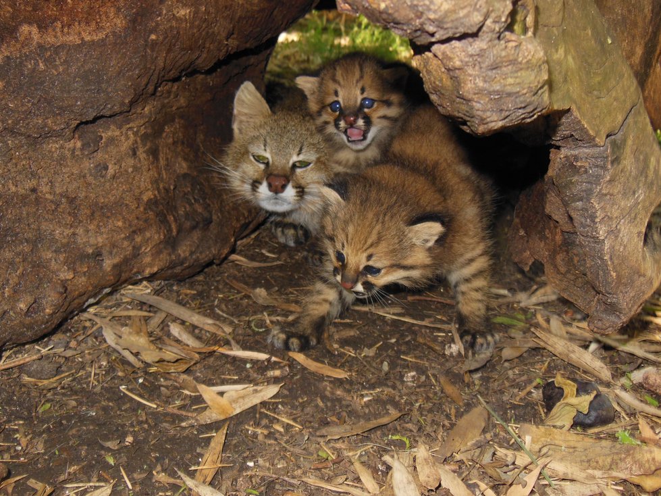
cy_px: 248
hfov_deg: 47.9
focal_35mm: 39
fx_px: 745
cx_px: 330
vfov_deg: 36.8
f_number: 4.1
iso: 200
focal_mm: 6.9
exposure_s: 1/30
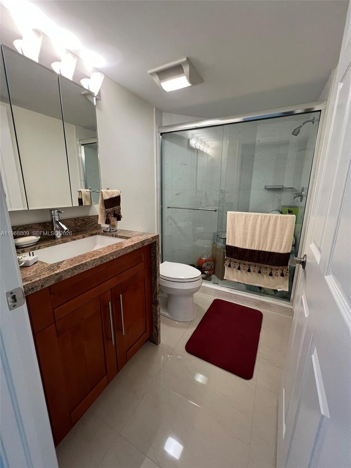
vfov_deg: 106.2
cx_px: 176
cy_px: 234
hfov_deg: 89.9
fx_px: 176
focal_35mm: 13
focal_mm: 1.57
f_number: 1.8
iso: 200
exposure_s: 1/120
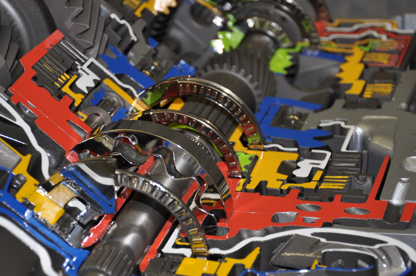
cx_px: 182
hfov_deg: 18.0
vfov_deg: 12.0
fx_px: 1316
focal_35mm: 114
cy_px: 164
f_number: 5
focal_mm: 58
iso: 200
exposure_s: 1/60
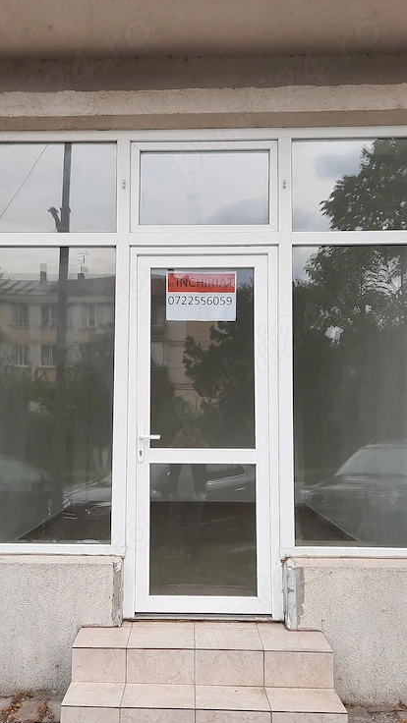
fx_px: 710
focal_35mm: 37
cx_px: 160
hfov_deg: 31.9
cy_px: 364
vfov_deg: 54.0
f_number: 2
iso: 32
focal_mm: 4.6
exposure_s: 1/399
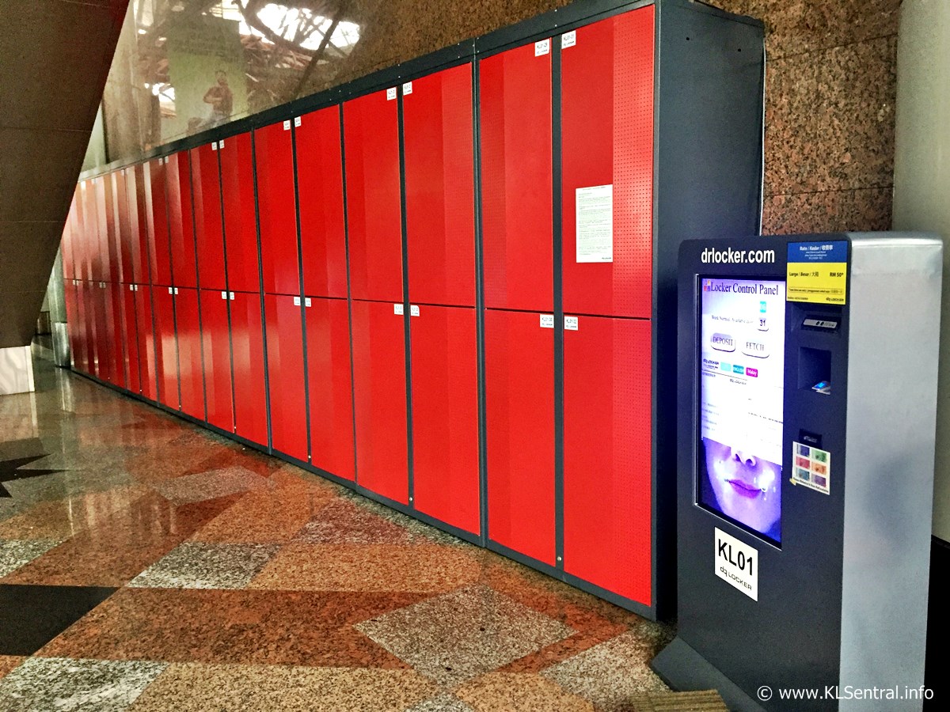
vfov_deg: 48.2
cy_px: 356
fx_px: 796
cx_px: 475
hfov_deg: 61.7
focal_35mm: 29
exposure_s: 1/25
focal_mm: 4.15
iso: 250
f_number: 2.2
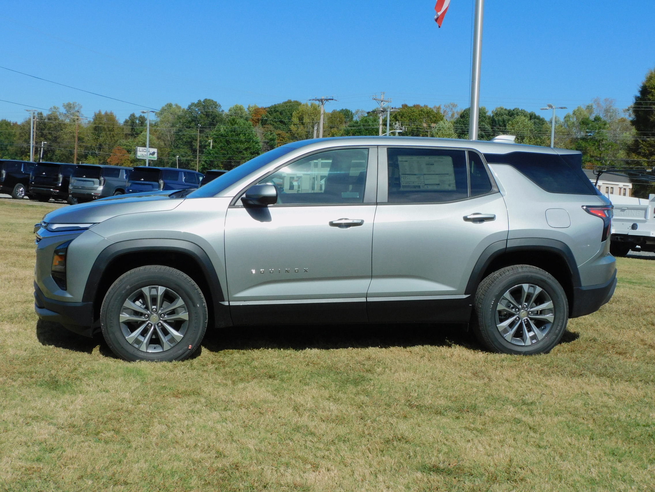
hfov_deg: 42.1
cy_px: 246
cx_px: 328
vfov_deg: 32.2
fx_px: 851
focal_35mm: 45
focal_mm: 8.1
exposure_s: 1/1250
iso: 125
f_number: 5
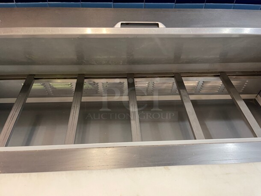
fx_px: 196
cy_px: 98
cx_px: 130
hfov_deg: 67.3
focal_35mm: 26
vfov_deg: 53.1
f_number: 1.6
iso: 320
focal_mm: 5.1
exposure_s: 1/60
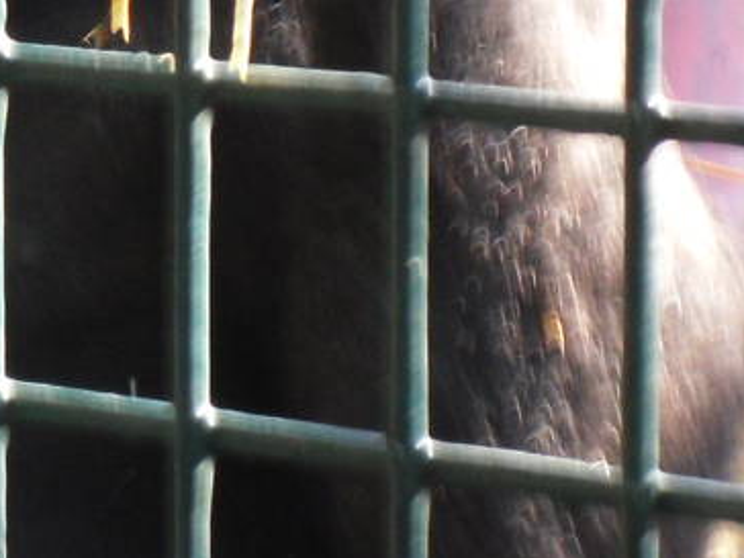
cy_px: -198
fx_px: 9908
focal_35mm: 461
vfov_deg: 3.2
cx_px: 59
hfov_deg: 4.3
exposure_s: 1/22
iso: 160
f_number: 5.6
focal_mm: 18.9
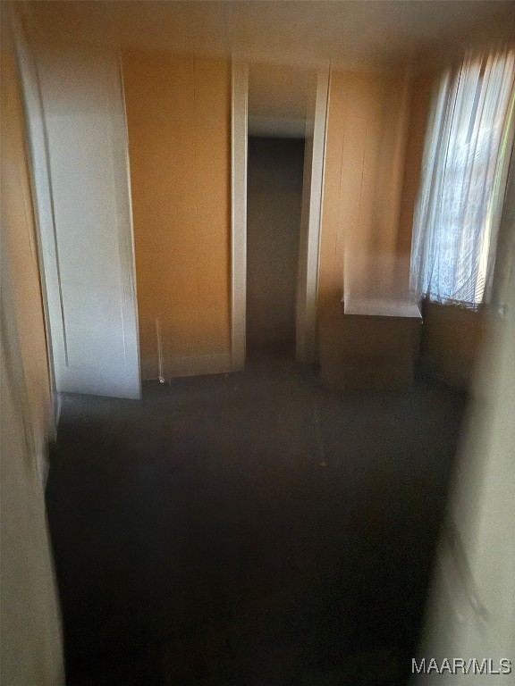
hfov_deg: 56.8
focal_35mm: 24
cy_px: 343
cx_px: 258
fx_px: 476
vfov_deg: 71.6
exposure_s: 1/10
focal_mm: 6.76
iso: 2000
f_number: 1.78
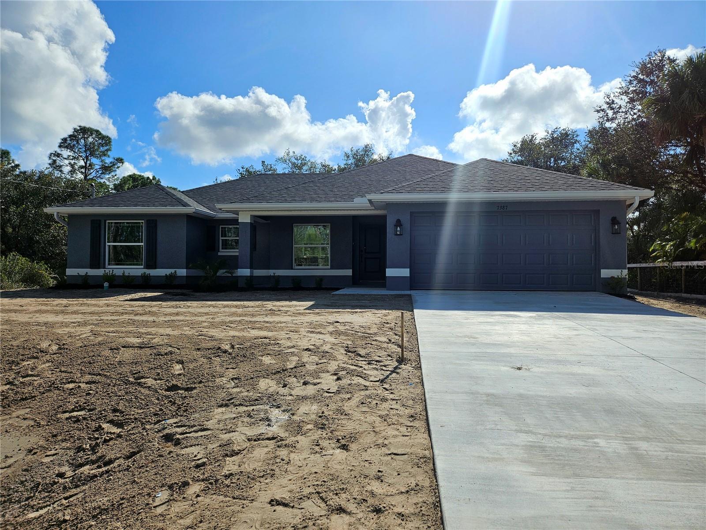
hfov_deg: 73.9
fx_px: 469
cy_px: 265
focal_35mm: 23
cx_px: 353
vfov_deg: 58.9
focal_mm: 5.4
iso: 25
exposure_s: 1/5000
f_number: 1.8
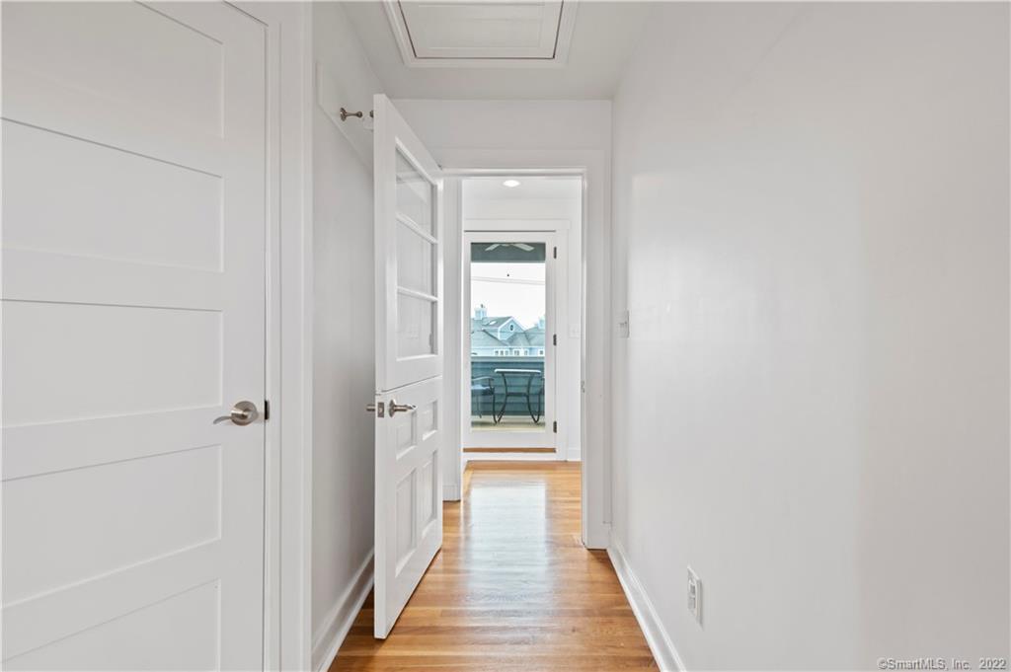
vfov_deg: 73.7
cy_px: 336
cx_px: 506
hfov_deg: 96.8
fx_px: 449
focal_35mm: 16
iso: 800
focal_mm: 16
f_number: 7.1
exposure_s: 1/13
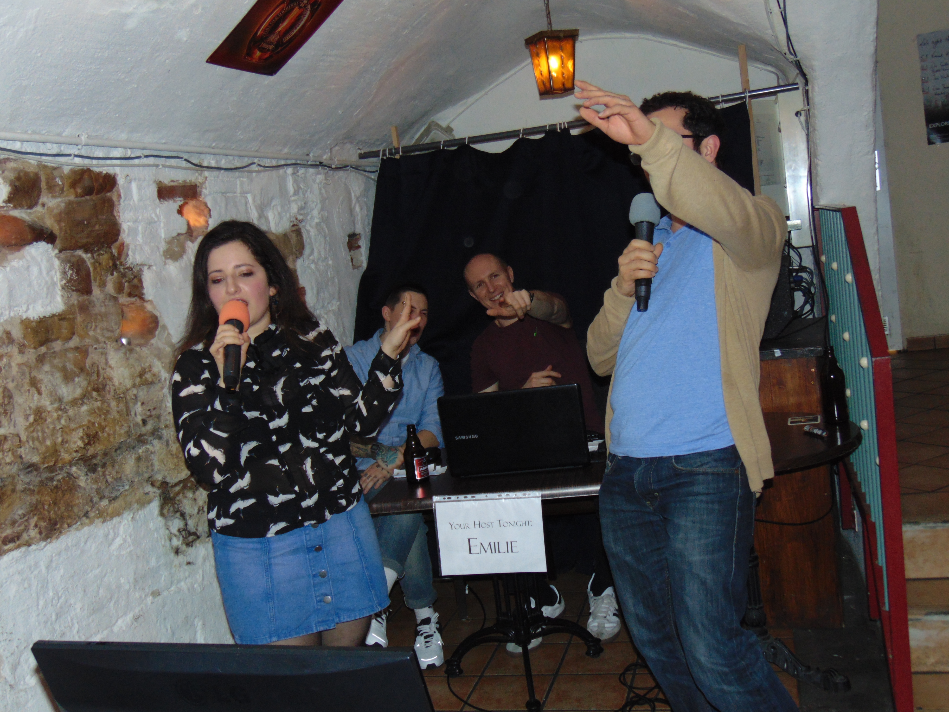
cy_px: 356
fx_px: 1069
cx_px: 474
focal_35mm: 39
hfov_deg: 47.9
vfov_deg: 36.8
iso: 200
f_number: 3.3
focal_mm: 6.9
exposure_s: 1/8
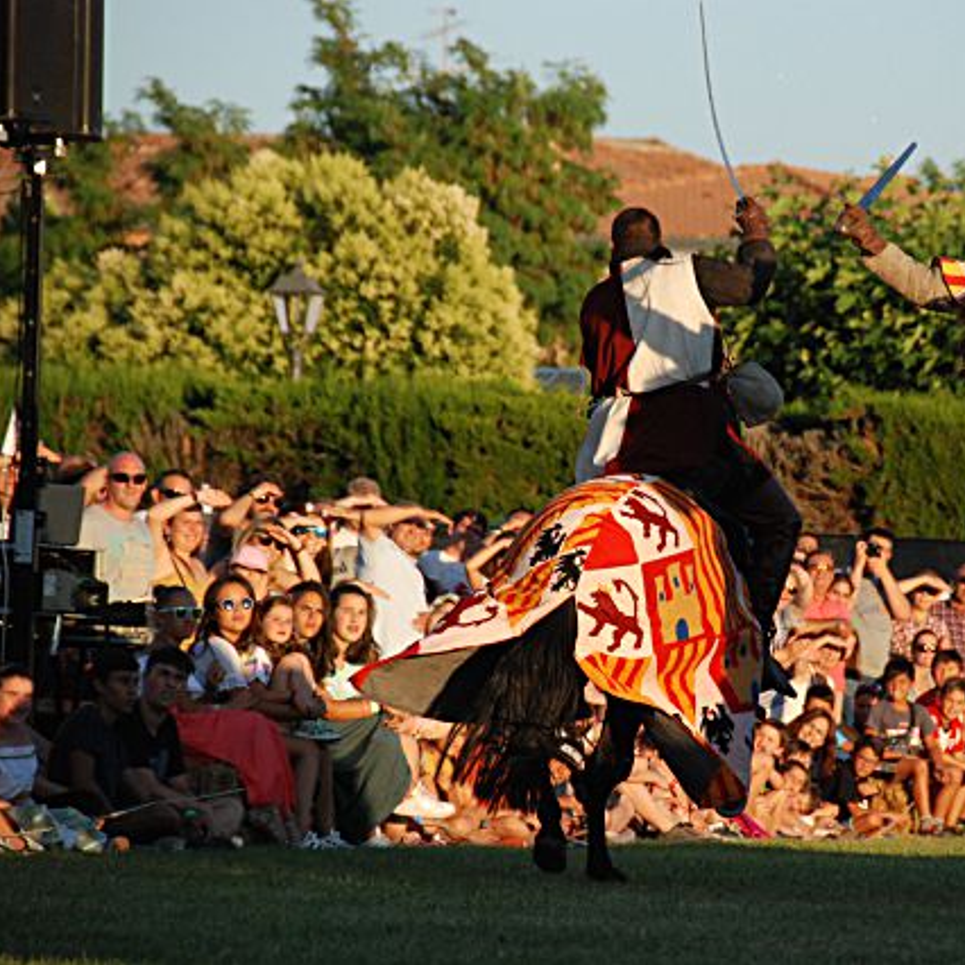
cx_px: 720
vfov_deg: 5.4
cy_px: 482
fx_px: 10282
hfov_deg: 5.4
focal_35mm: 326
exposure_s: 1/1250
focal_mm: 170
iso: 800
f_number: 5.6
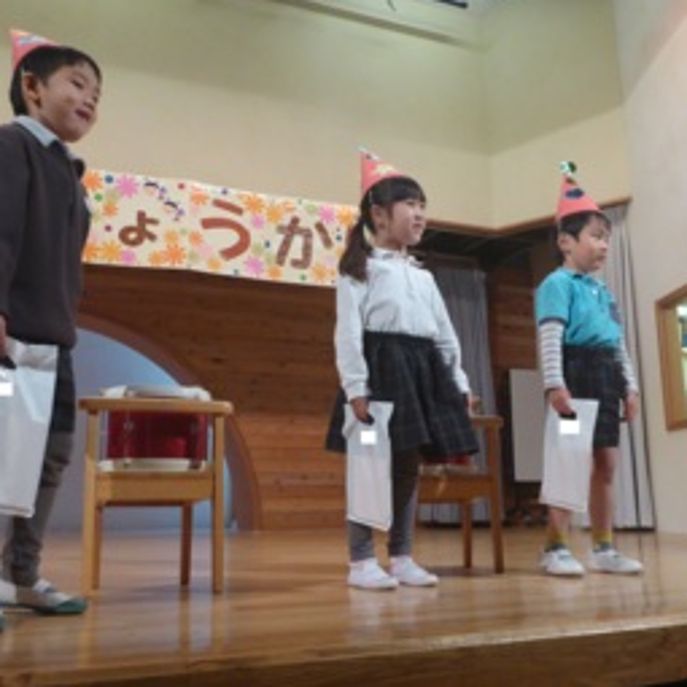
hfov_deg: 48.4
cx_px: 334
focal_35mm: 34
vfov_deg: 48.5
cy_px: 342
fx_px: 763
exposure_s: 1/50
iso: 400
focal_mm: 4.9
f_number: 3.3
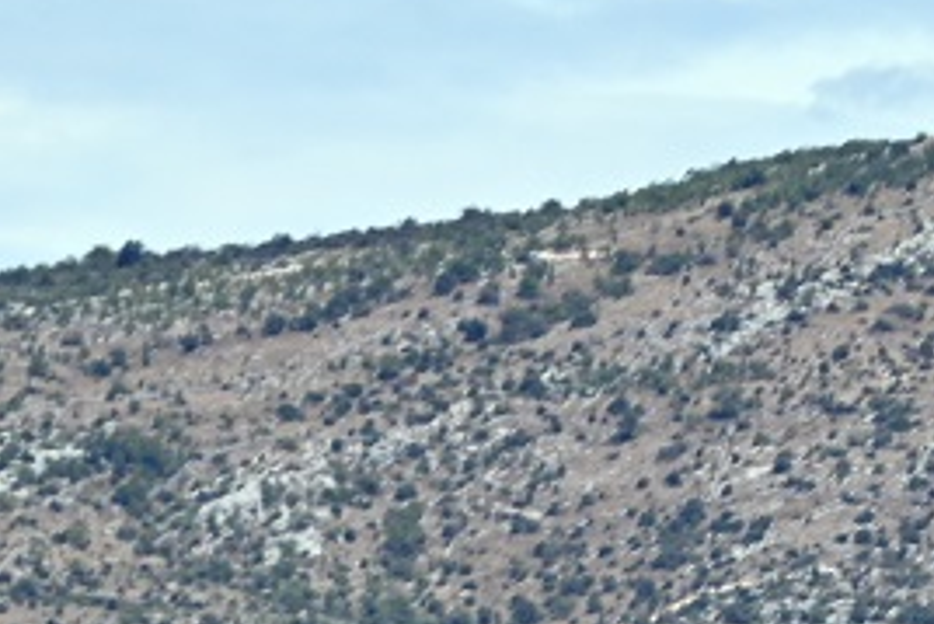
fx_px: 37794
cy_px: 1068
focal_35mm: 1456
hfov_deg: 1.4
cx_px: 700
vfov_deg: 0.9
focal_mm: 300
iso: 180
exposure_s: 1/1000
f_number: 5.6
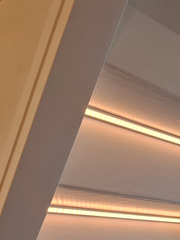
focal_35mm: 57
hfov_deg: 24.9
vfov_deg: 31.4
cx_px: 161
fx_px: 395
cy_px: 237
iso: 320
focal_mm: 5.54
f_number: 1.8
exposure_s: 1/50
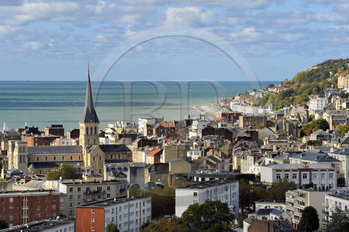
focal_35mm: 150
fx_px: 1453
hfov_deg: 13.7
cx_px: 174
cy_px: 116
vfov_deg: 9.1
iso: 200
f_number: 13
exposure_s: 1/250
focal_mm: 150
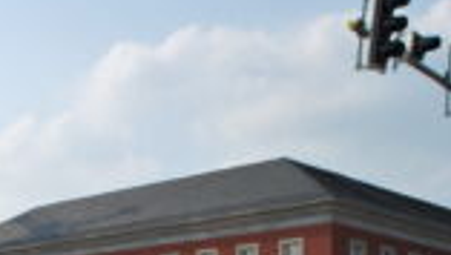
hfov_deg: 25.8
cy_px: 255
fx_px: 958
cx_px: 63
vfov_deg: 14.9
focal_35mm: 80
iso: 100
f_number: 9
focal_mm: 20
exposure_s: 1/320
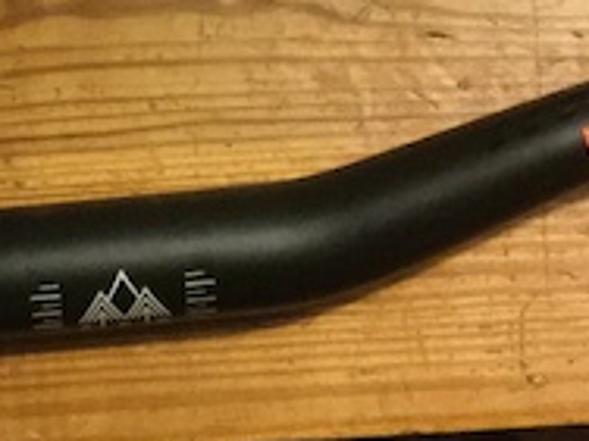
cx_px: -31
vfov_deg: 10.8
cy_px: -228
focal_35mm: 132
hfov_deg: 14.6
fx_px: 2246
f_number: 2.4
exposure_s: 1/20
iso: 200
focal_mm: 3.3
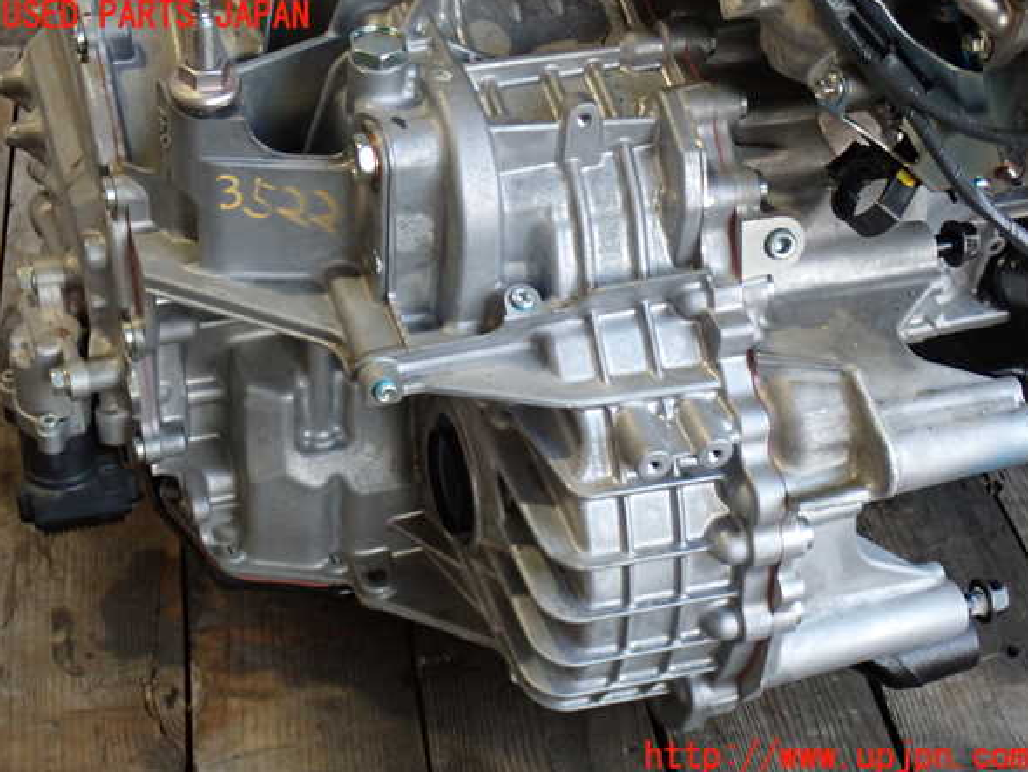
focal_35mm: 63
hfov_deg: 30.7
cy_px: 387
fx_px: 1872
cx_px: 516
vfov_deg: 23.3
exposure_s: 1/60
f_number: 3.6
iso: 400
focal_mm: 11.09
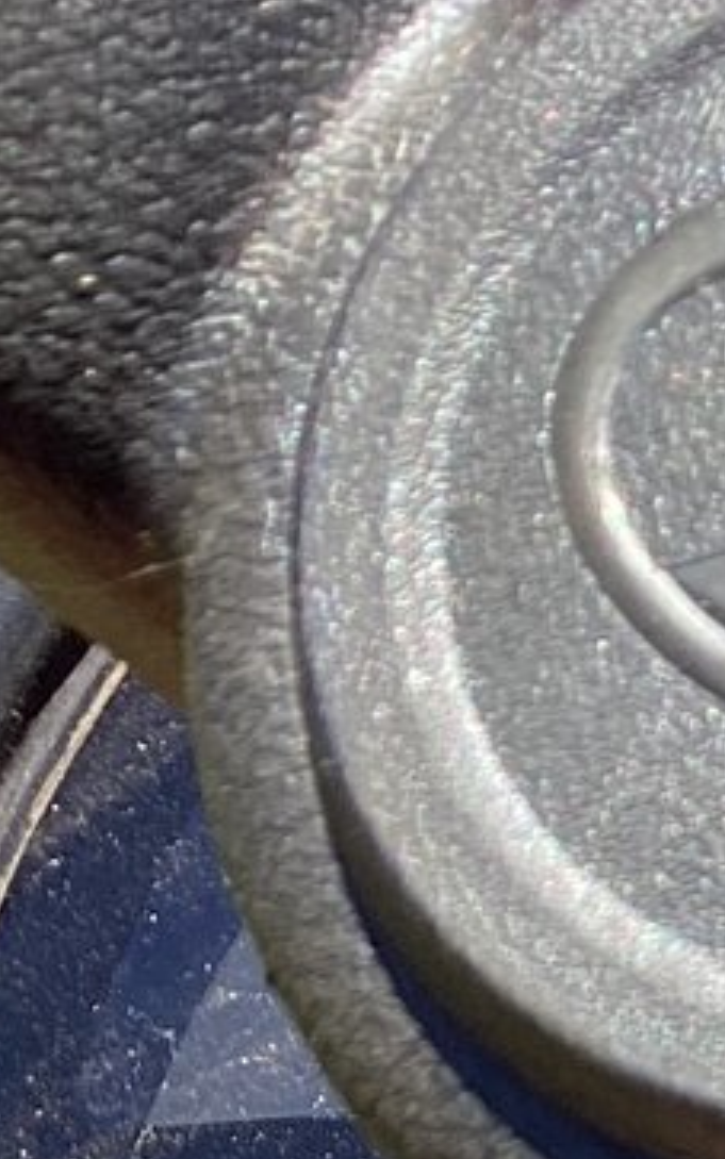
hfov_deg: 8.3
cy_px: 1652
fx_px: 4329
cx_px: 2030
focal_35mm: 137
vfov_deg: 14.4
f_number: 2.4
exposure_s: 1/369
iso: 25
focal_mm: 3.3
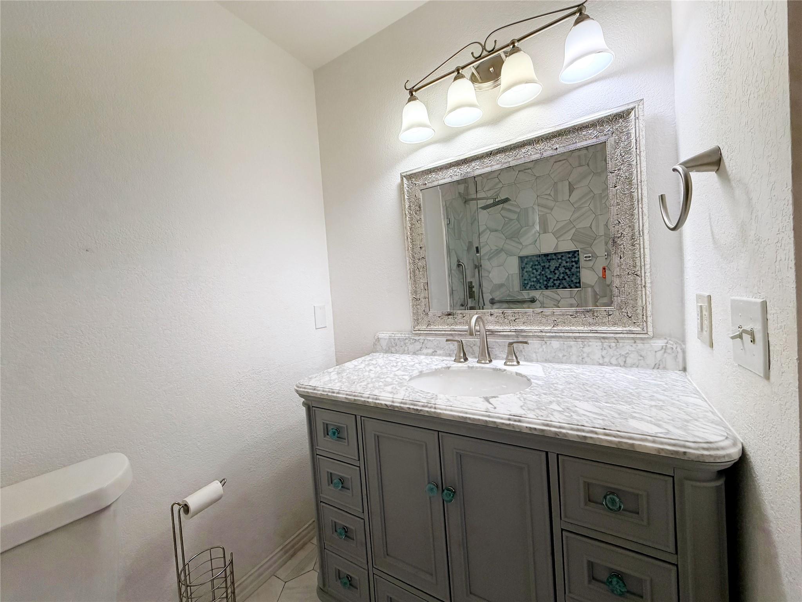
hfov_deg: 102.1
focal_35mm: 14
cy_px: 301
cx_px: 401
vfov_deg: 85.7
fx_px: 324
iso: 100
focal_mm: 2.22
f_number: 2.2
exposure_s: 1/120
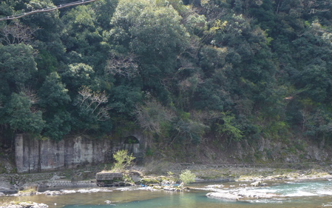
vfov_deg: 27.7
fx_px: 416
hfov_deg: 43.5
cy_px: 151
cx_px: 156
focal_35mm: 46
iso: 100
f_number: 3.6
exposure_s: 1/200
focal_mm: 5.9
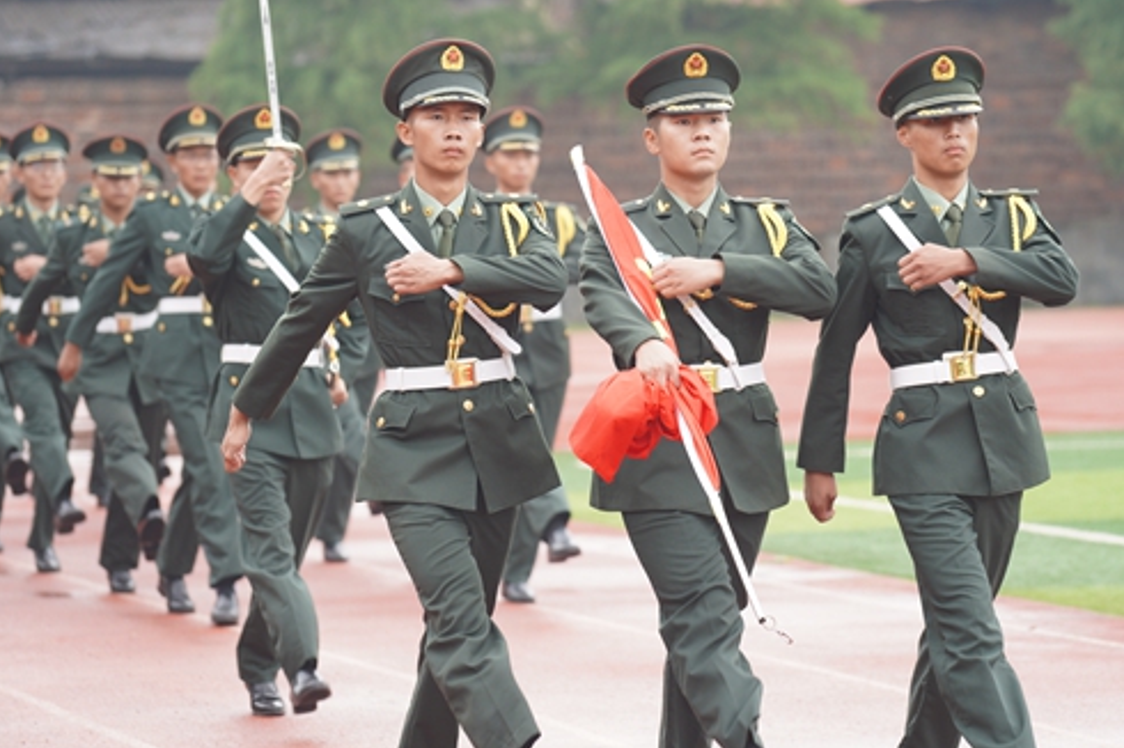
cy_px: 385
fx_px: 5772
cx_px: 651
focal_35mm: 185
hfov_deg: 11.1
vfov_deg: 7.4
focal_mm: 151
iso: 640
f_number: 4
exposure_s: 1/320
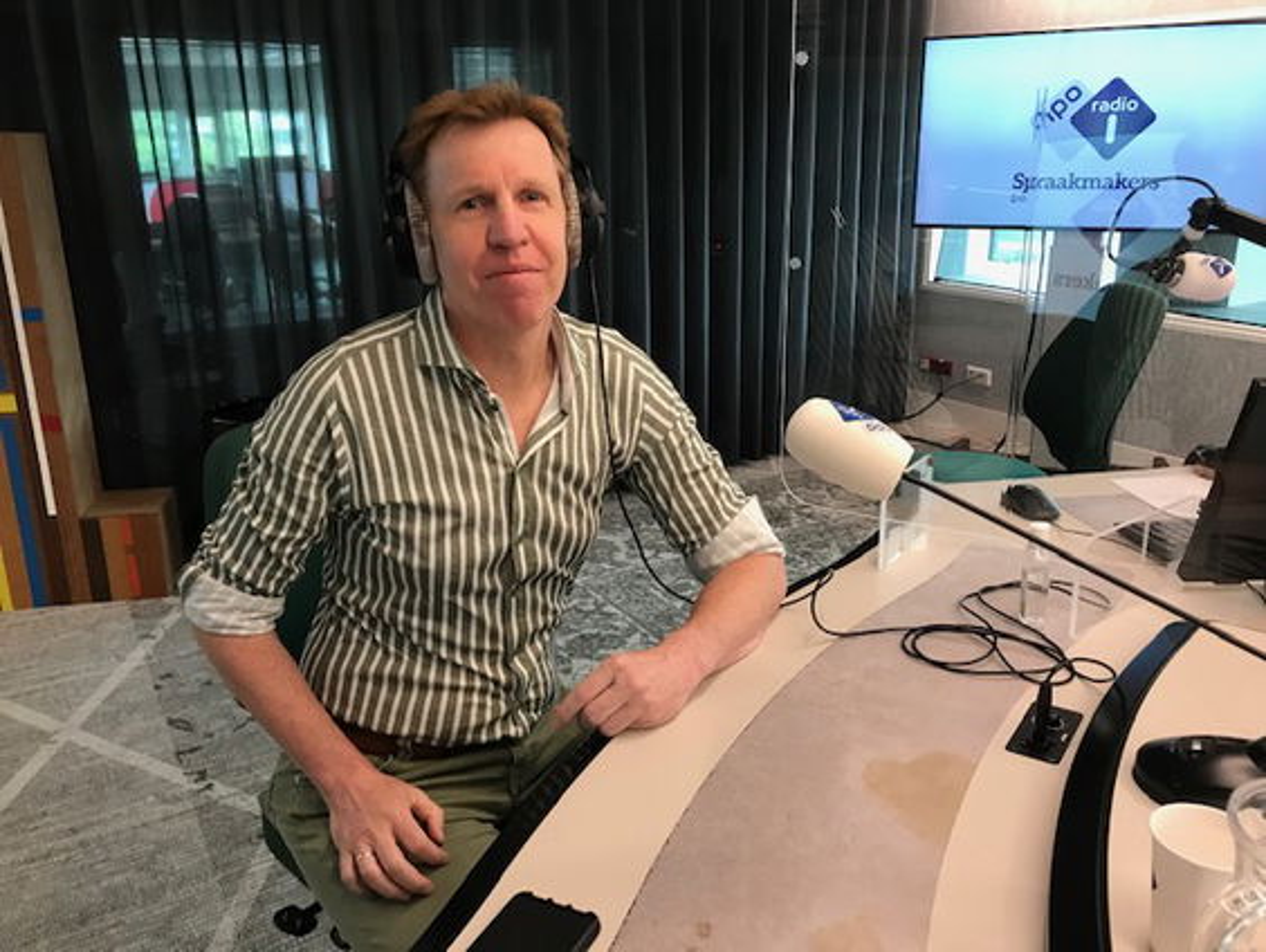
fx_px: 1025
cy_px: 476
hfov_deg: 63.4
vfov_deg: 49.8
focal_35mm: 28
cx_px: 633
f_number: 1.8
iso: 40
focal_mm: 3.99
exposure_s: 1/21
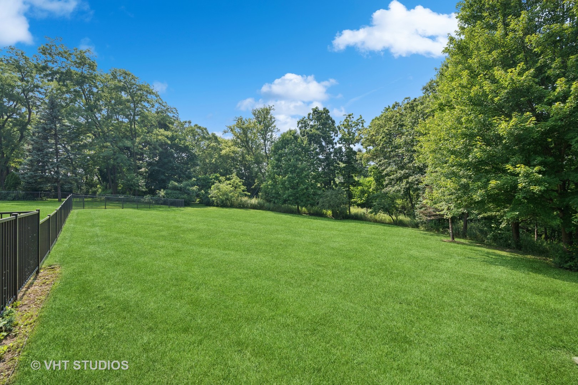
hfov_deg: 104.3
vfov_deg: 81.2
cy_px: 192
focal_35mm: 14
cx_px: 289
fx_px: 225
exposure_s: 1/320
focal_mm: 14
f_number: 9
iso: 200
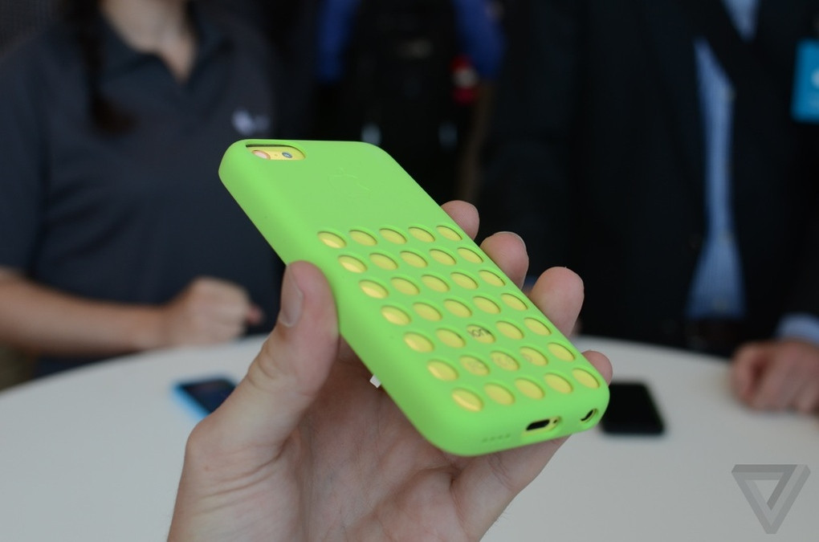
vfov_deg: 25.6
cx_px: 410
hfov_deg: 37.9
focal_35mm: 52
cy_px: 271
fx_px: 1192
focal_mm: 35
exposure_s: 1/250
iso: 320
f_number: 4.5
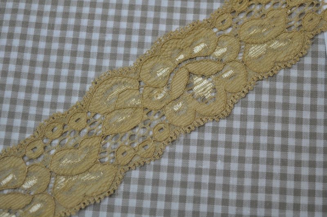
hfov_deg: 31.9
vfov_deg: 21.5
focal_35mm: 63
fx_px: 571
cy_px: 108
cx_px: 164
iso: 400
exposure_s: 1/125
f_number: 5.6
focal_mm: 42
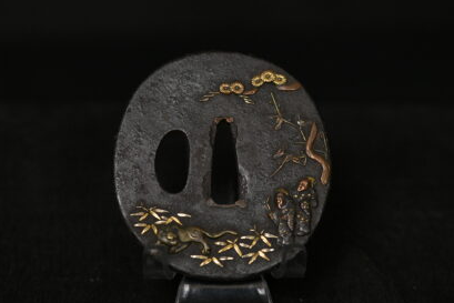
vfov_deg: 11.6
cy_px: 150
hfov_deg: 17.3
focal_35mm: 118
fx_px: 1489
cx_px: 224
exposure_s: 1/125
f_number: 8
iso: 2000
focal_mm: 105
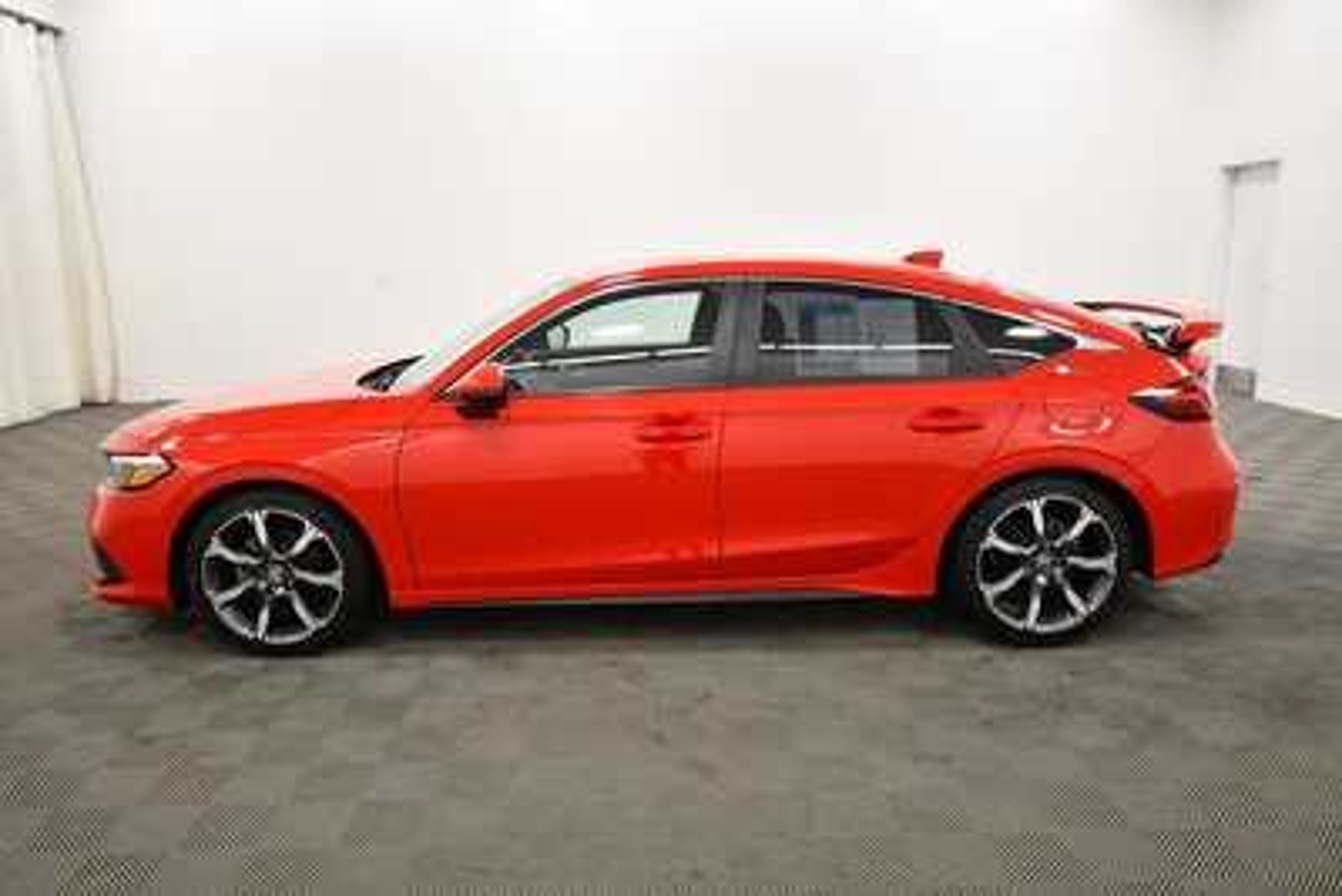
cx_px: 671
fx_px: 932
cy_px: 448
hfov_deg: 71.5
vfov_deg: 51.3
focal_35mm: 25
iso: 900
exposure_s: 1/125
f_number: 5.3
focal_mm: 17
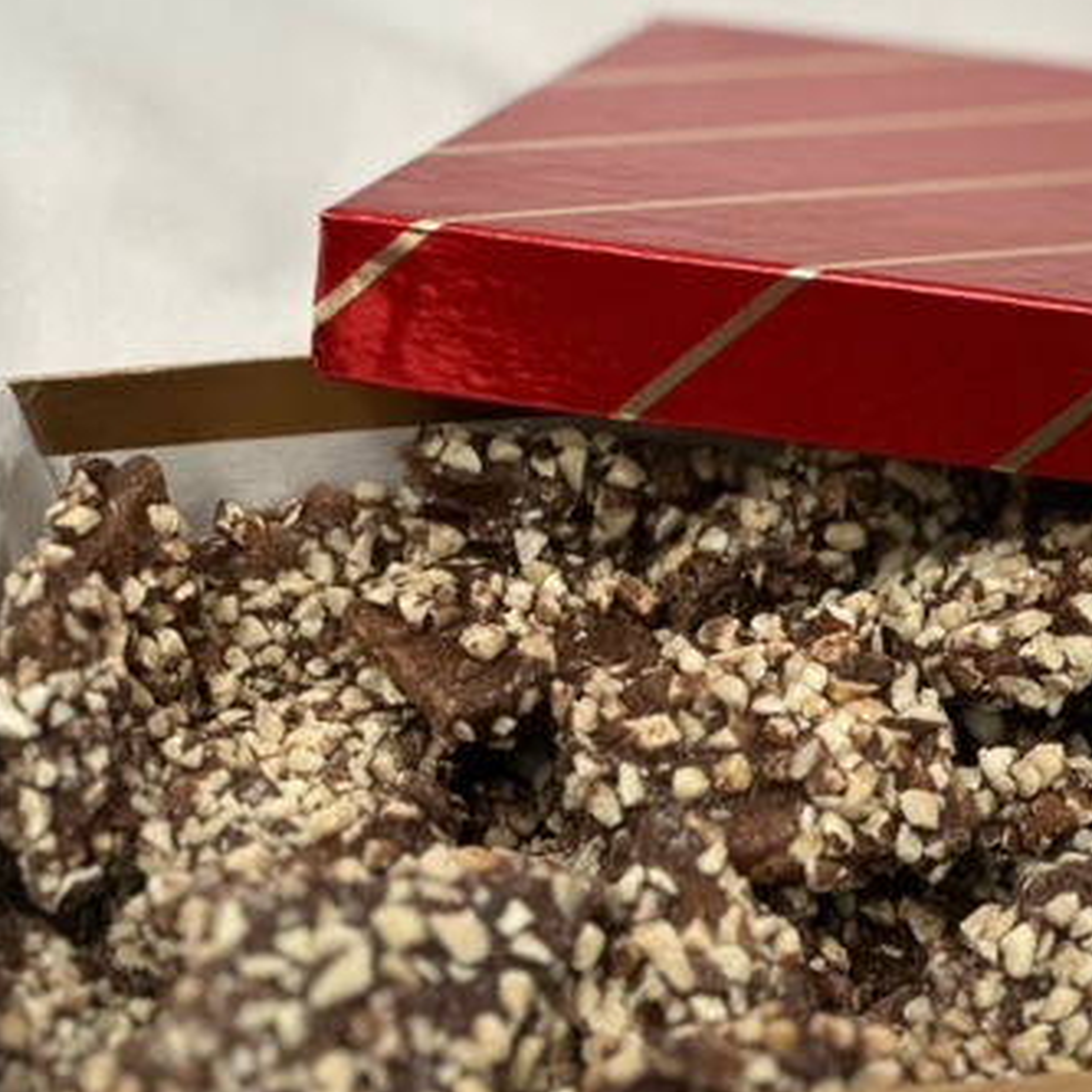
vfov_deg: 13.3
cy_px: 630
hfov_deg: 13.2
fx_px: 4675
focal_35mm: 131
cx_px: 1017
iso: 250
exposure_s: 1/40
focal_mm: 9
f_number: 2.8
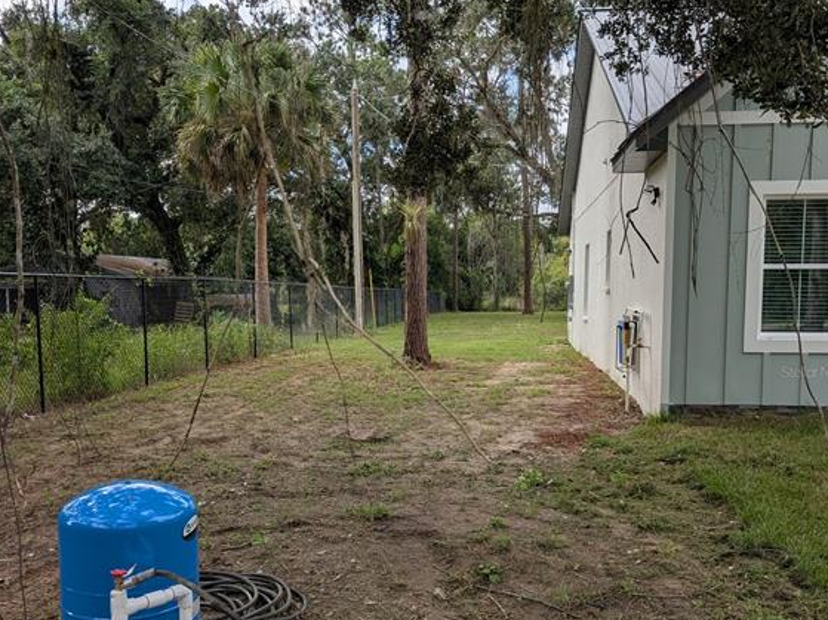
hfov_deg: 55.4
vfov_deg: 42.7
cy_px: 371
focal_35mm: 33
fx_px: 789
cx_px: 421
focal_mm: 6.9
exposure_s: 1/903
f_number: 1.68
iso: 17
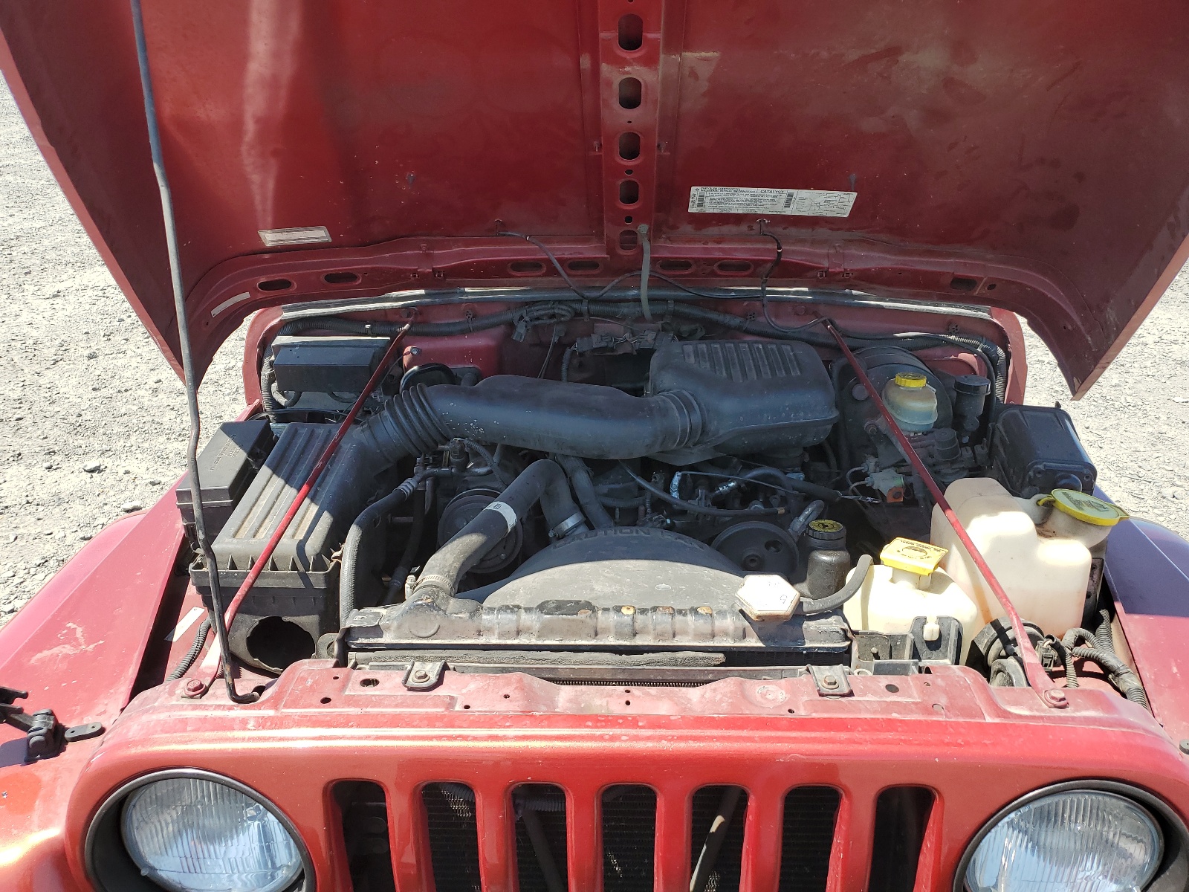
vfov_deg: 53.1
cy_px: 446
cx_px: 594
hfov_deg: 67.3
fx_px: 893
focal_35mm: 26
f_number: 1.5
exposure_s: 1/1111
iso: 50
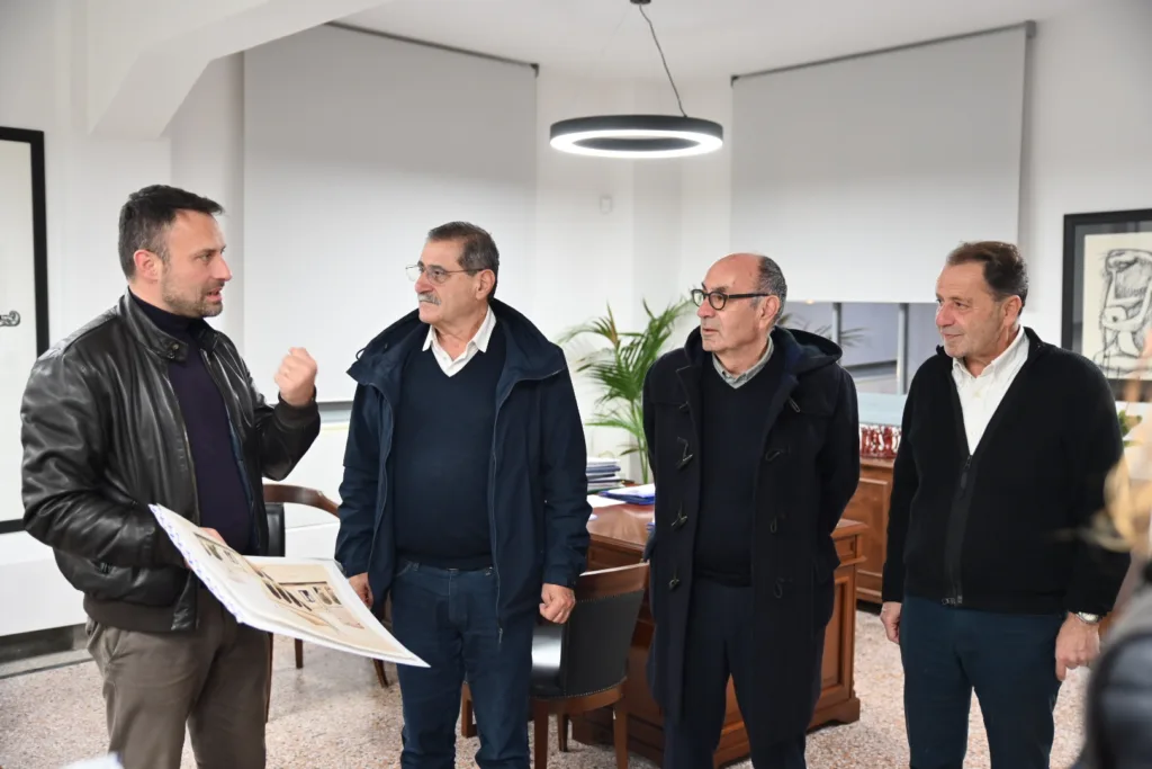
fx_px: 1152
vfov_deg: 36.9
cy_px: 384
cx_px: 576
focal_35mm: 36
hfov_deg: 53.1
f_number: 2.8
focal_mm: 36
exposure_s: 1/60
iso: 1250
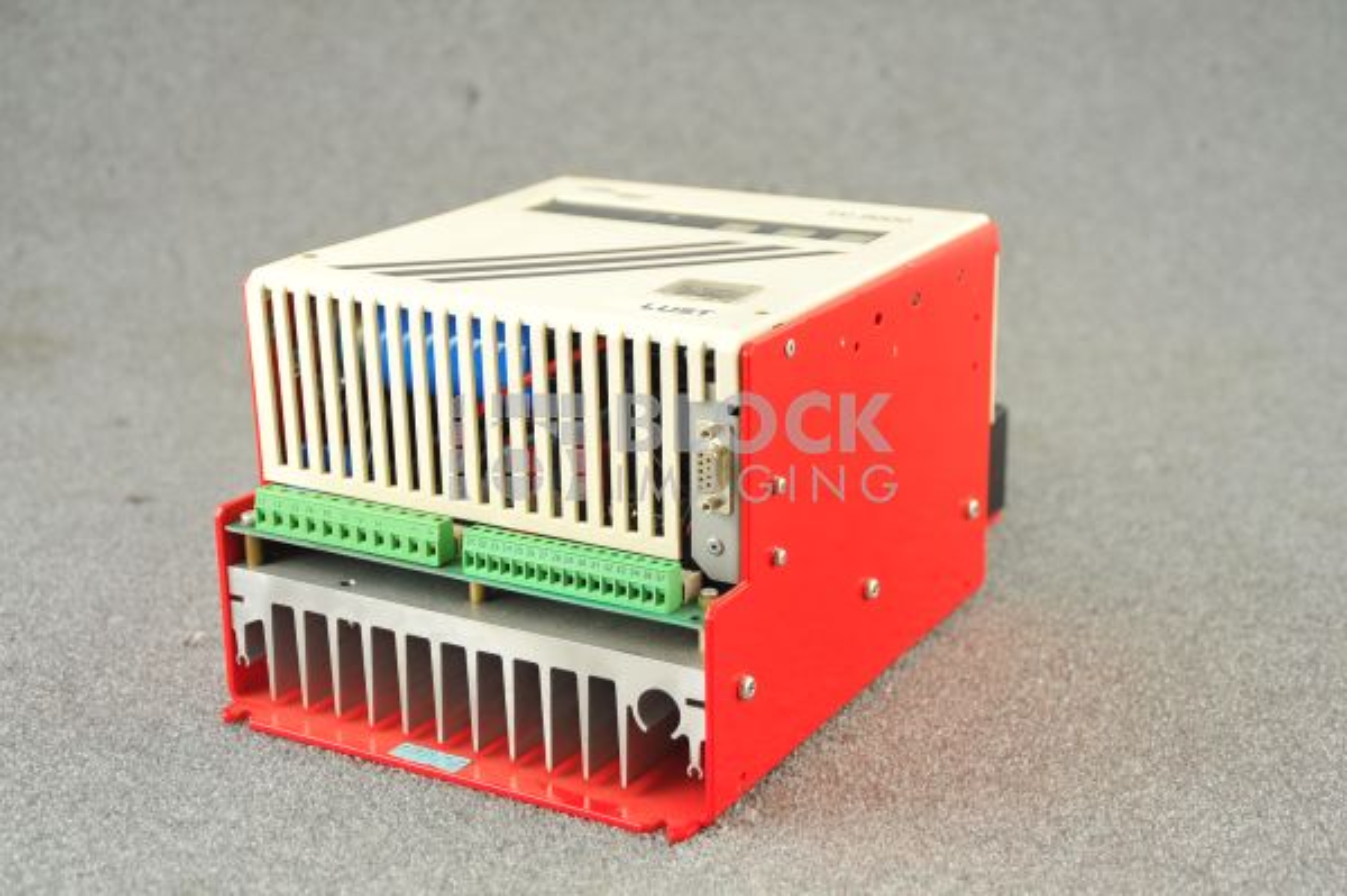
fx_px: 2056
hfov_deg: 36.3
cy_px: 448
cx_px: 674
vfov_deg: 24.6
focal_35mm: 55
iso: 800
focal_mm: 55
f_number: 5.6
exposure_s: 1/125
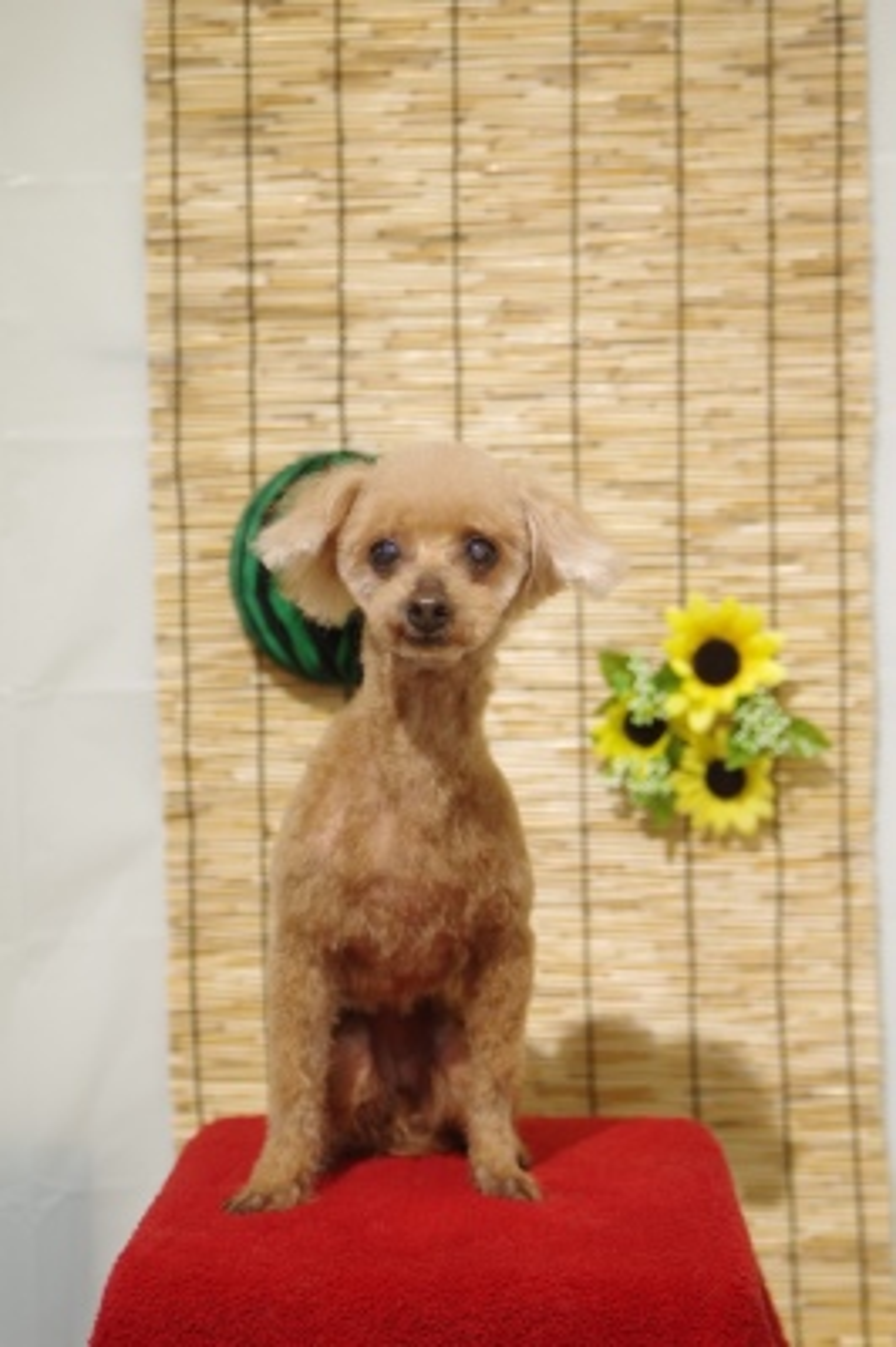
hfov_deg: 16.6
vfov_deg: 24.8
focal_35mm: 82
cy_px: 674
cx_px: 448
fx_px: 3066
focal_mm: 55
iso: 320
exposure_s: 1/100
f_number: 2.8
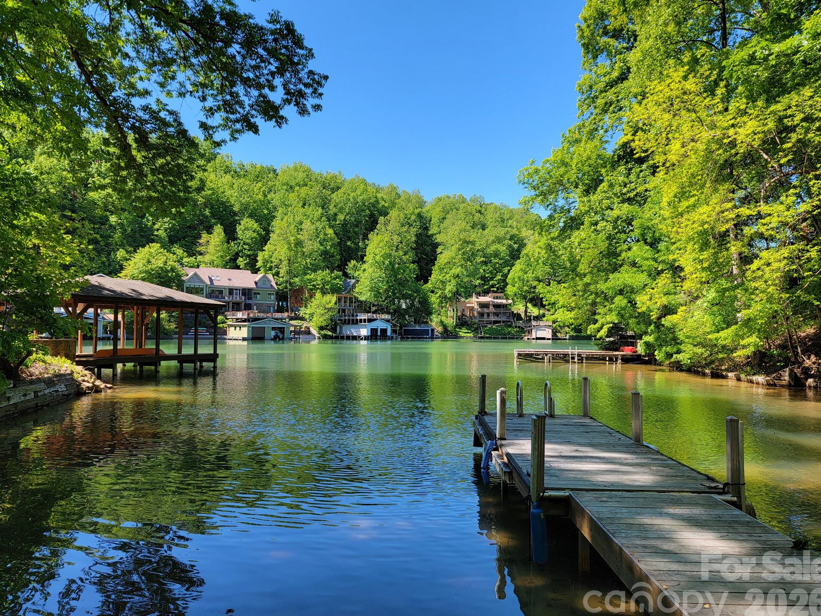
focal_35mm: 25
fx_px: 593
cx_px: 407
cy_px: 312
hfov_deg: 69.4
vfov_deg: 54.9
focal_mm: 6.7
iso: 16
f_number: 1.8
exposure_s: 1/325
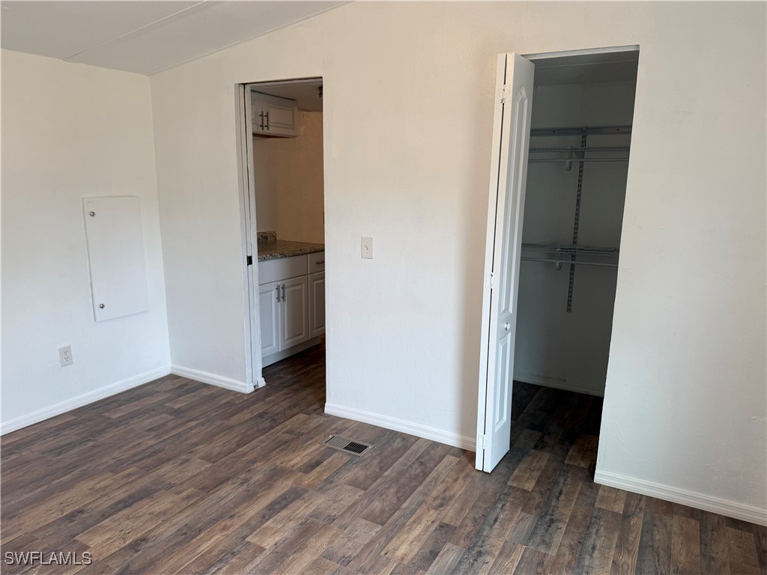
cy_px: 288
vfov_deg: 56.8
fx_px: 532
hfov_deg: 71.6
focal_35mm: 24
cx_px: 384
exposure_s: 1/120
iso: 125
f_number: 1.78
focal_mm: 6.76
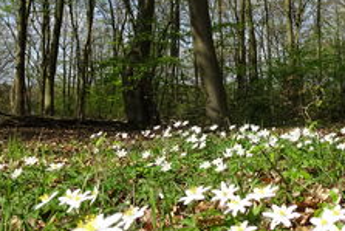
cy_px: 78
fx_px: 479
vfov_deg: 26.9
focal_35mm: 50
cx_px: 230
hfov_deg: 39.1
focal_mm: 4.1
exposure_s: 1/640
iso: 80
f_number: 3.5
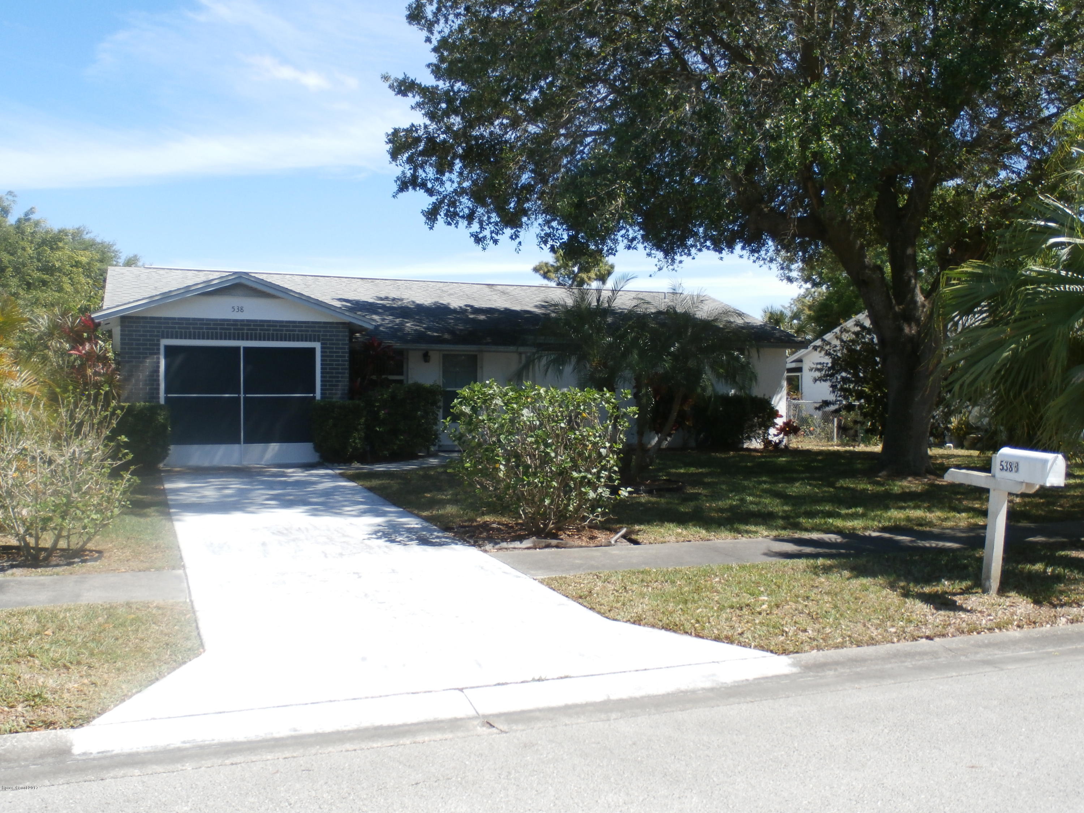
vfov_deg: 45.4
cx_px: 542
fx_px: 971
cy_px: 406
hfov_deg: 58.4
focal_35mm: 31
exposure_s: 1/640
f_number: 3.3
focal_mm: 5.46
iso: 100
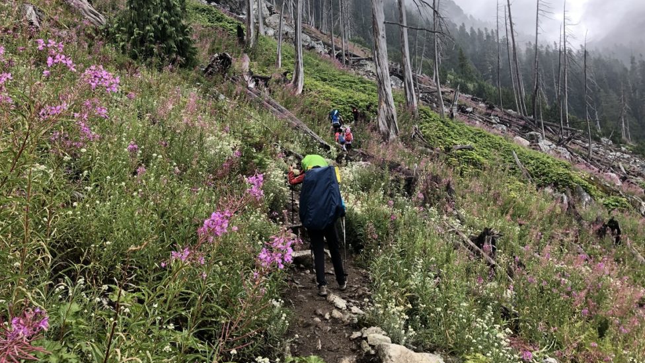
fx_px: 547
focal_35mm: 32
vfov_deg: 36.4
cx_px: 328
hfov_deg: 61.0
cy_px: 126
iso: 32
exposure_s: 1/120
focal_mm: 3.99
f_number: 1.8
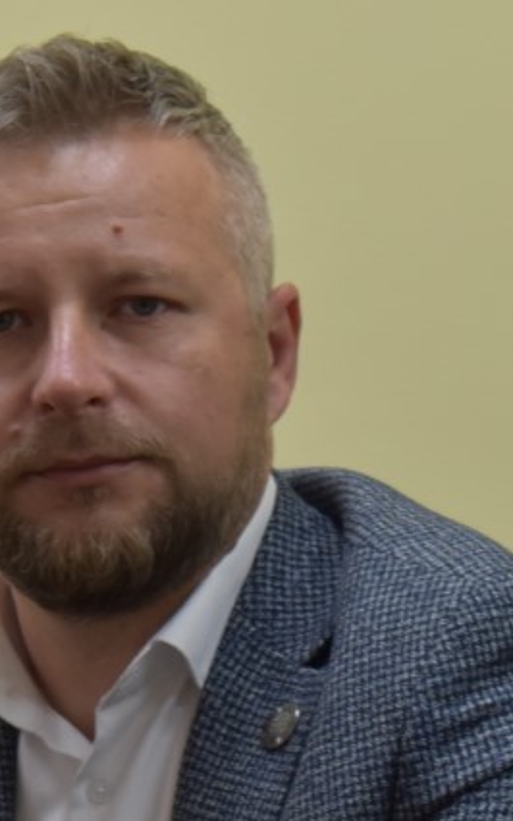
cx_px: -29
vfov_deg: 9.2
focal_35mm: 227
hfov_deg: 5.8
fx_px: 5090
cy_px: 586
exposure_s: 1/50
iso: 400
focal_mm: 55
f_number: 5.6
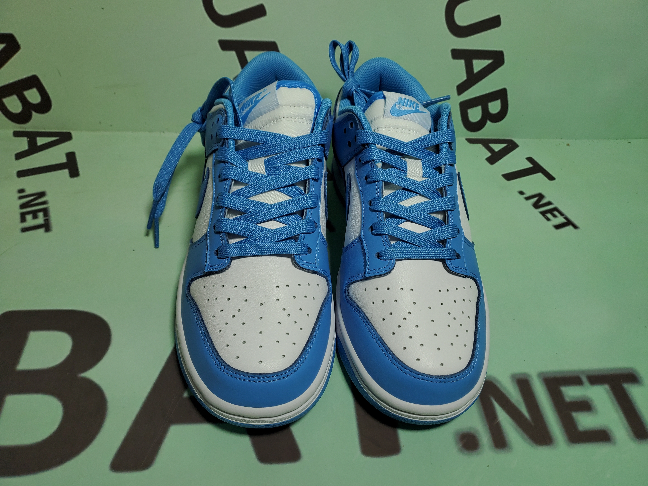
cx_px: 324
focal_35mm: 26
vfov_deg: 53.1
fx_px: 487
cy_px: 243
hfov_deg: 67.3
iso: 50
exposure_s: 1/873
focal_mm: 4.3
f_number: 1.5
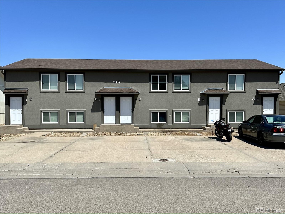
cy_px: 107
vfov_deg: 56.8
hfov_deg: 71.6
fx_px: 198
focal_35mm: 24
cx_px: 142
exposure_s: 1/6623
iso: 80
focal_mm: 6.86
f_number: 1.78
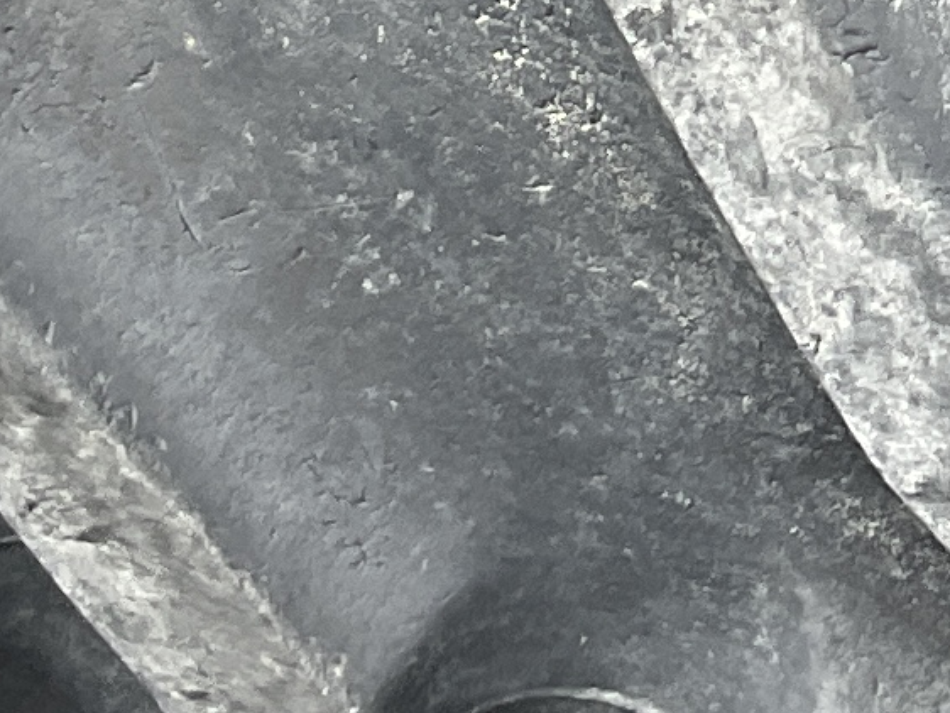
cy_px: -828
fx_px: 5711
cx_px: 1608
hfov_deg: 9.2
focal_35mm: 208
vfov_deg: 6.9
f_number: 1.8
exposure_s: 1/122
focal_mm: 3
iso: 20
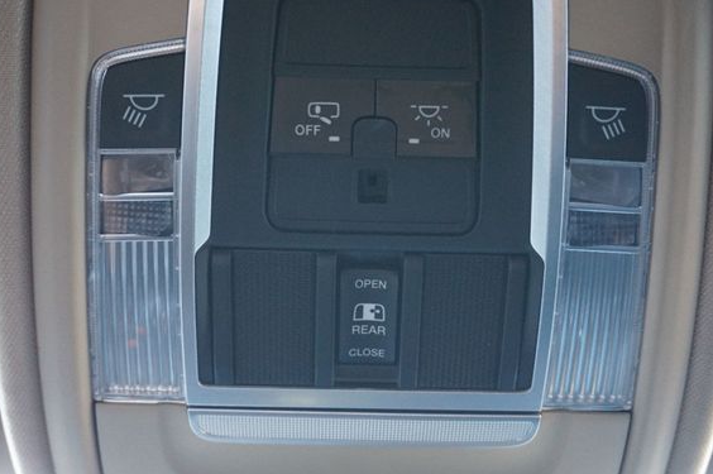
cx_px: 370
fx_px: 842
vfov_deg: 31.4
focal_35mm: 43
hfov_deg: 45.9
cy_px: 219
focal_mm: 25
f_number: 4.5
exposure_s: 1/60
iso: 2500
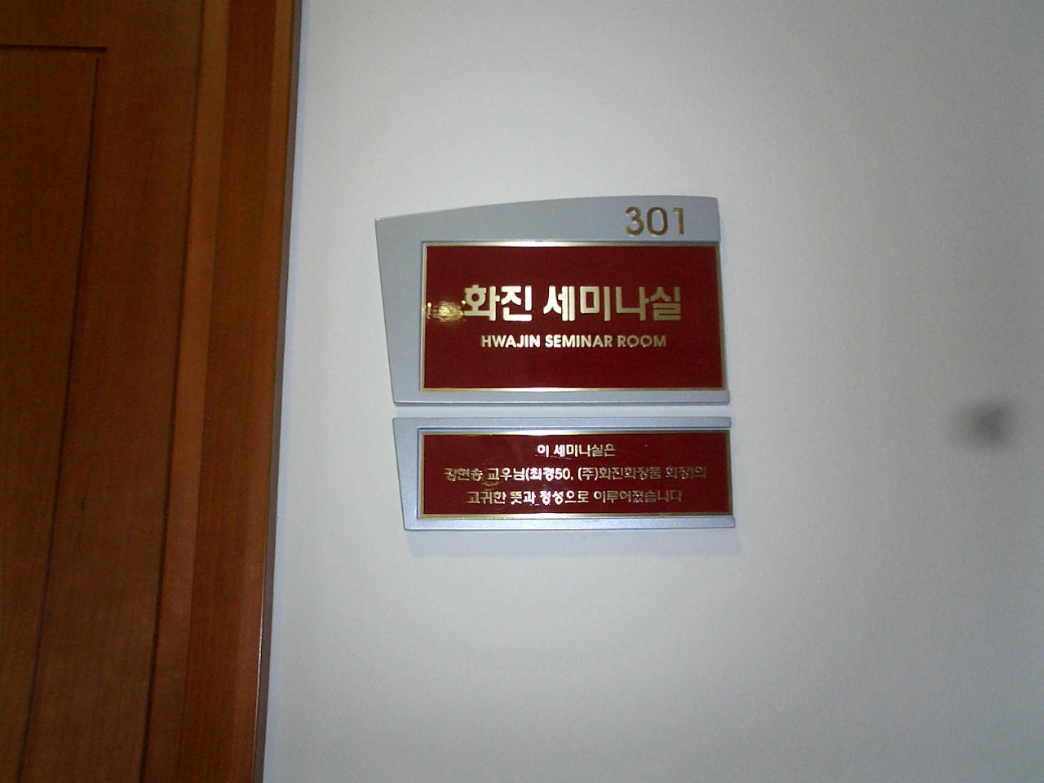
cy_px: 392
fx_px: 1116
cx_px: 522
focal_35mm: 37
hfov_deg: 50.1
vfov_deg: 38.7
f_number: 3.5
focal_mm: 5.6
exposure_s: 1/40
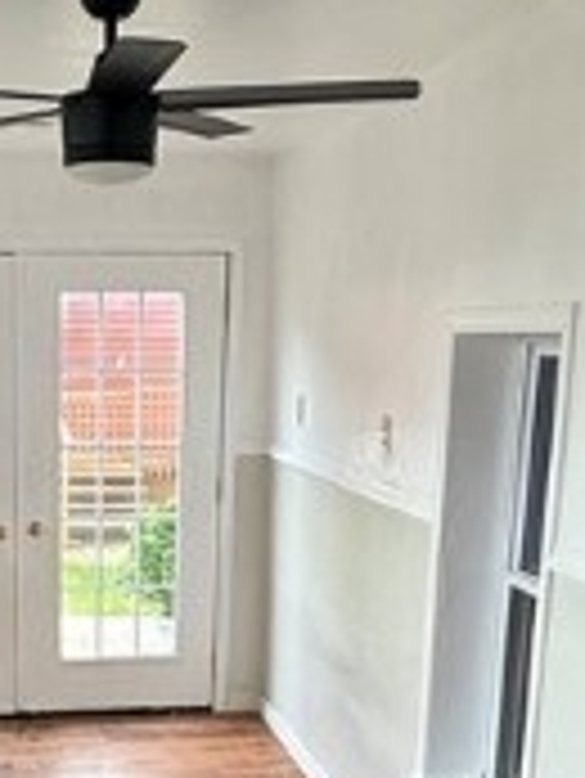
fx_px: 1395
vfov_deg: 29.2
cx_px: 63
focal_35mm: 62
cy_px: 769
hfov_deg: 23.1
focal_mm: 2.22
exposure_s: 1/120
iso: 64
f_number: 2.2
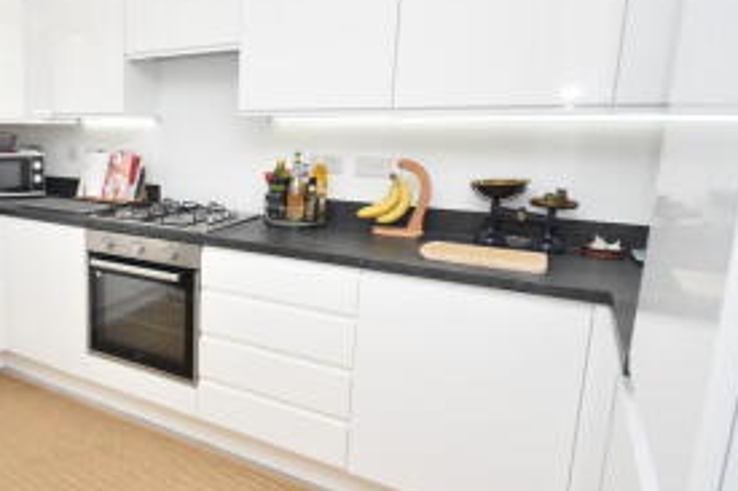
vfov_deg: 49.4
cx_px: 140
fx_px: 533
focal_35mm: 26
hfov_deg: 63.0
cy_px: 213
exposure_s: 1/160
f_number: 4.5
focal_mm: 10
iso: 800
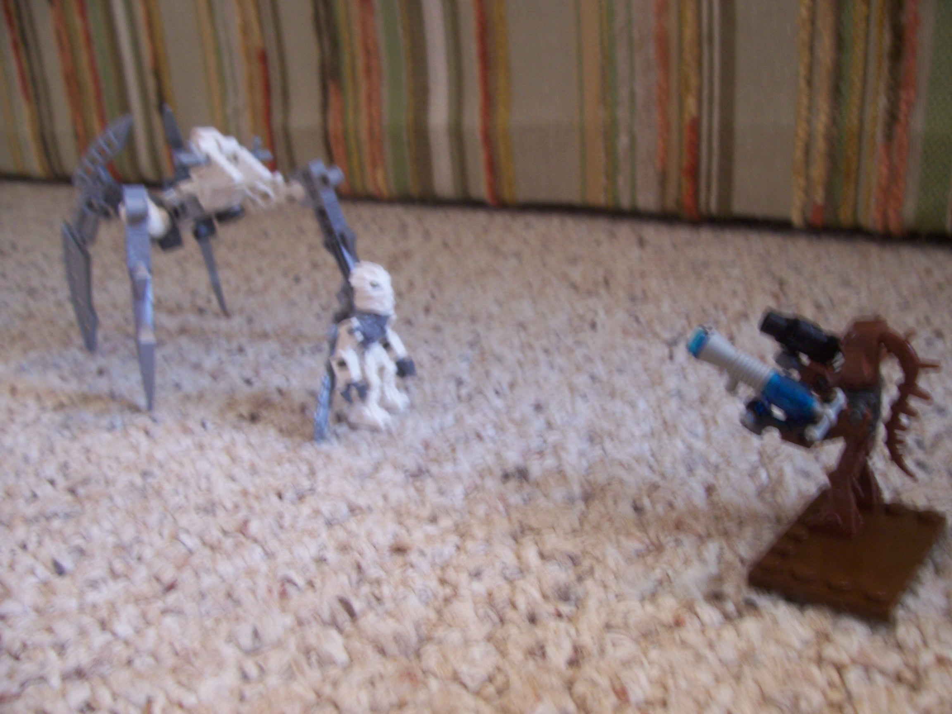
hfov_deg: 54.0
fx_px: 935
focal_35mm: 34
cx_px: 476
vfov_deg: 41.8
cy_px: 357
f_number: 2.7
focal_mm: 5.6
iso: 160
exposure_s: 1/8
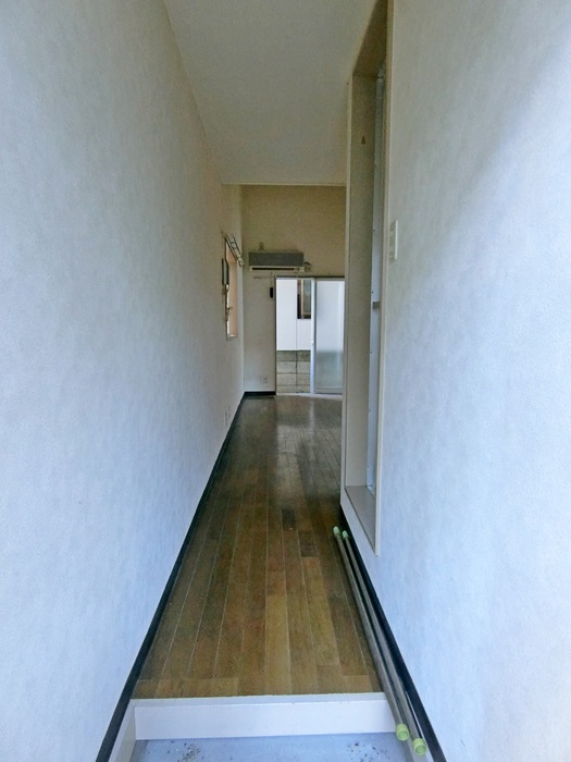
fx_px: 418
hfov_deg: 68.7
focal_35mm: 19
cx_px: 286
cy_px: 381
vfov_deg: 84.7
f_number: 2.7
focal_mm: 4.06
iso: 500
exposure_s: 1/30
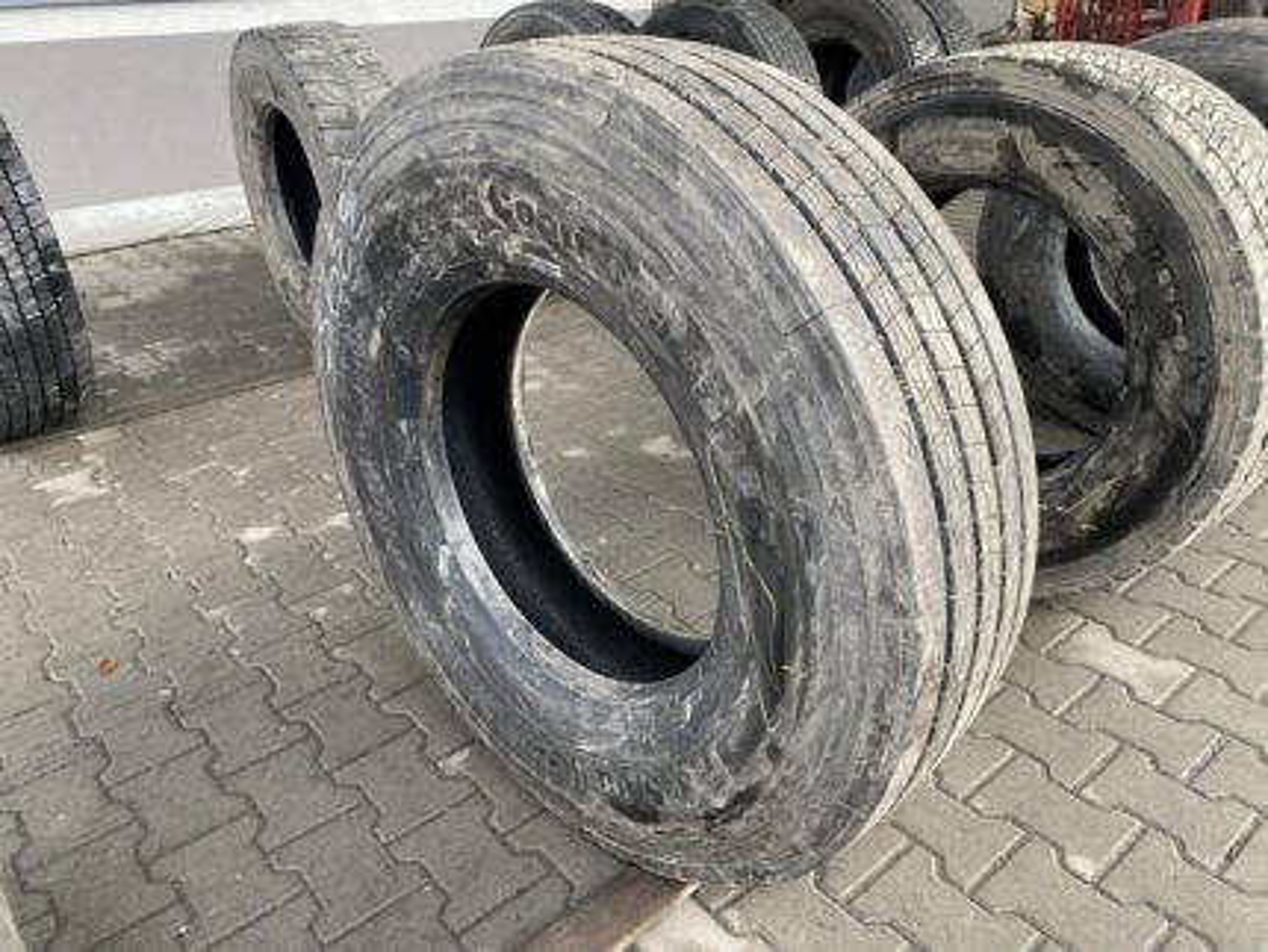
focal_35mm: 26
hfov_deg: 67.3
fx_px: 953
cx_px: 634
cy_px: 476
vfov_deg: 53.1
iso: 100
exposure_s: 1/100
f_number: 1.8
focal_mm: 4.25
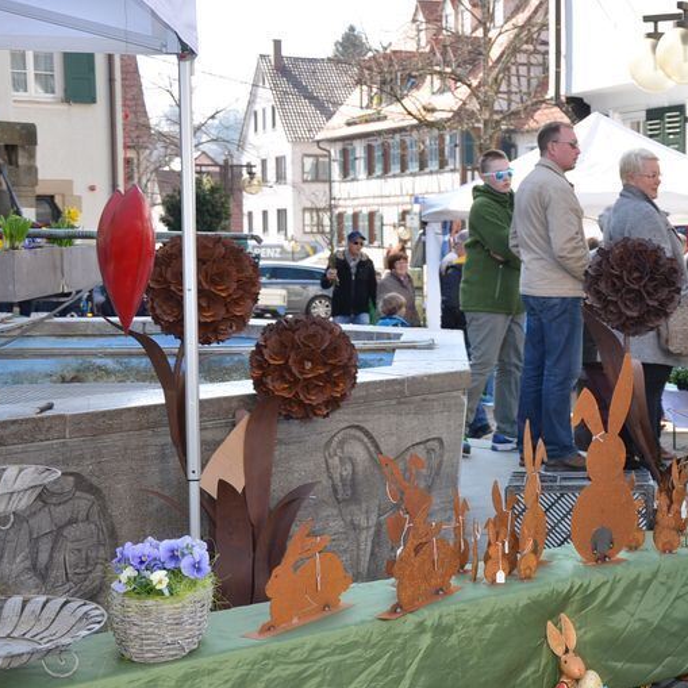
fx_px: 1462
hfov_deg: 25.7
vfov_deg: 26.5
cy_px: 338
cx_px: 618
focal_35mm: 65
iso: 100
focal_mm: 26
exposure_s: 1/200
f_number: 4.5
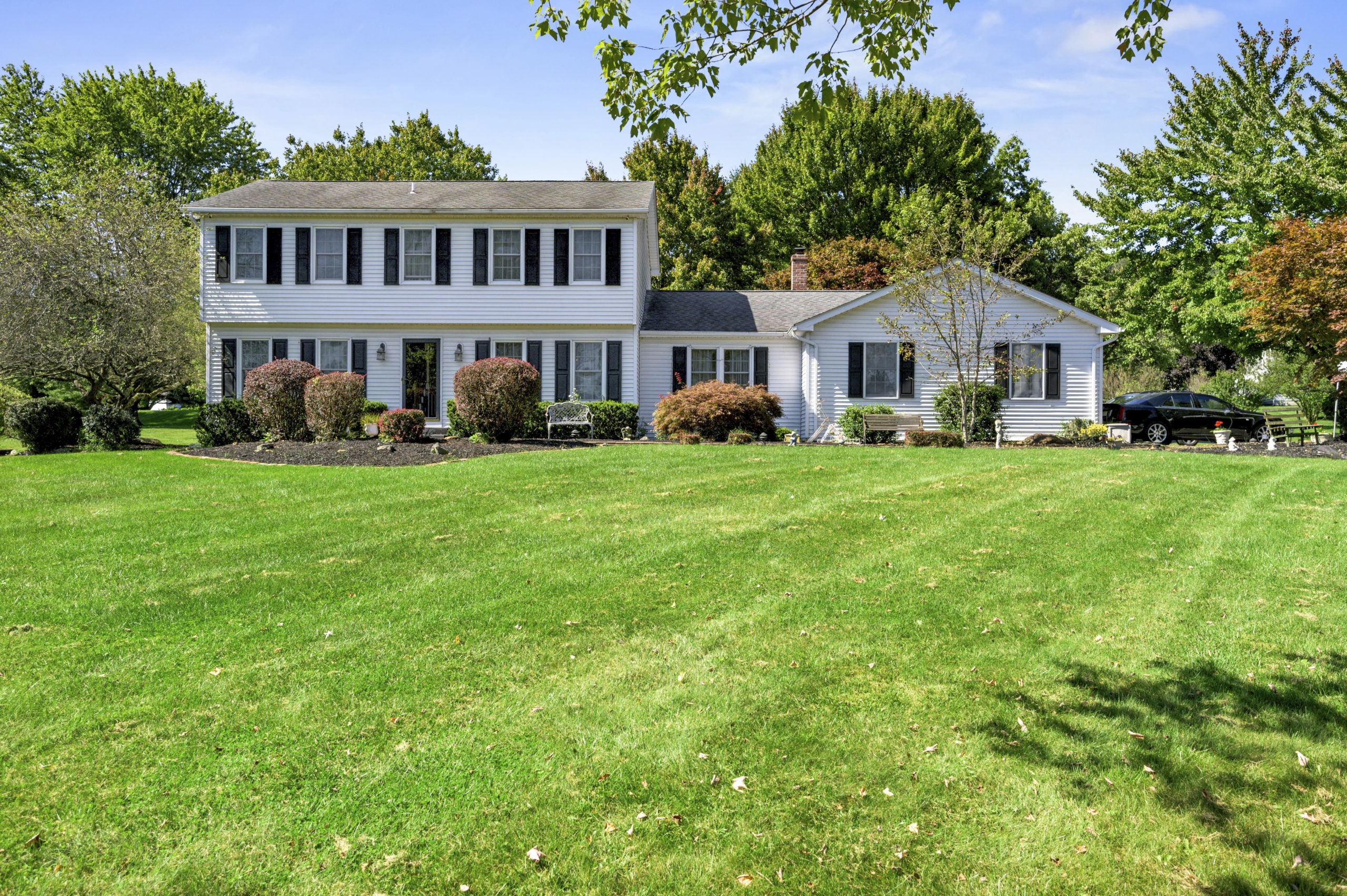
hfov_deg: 72.6
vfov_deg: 52.1
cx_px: 674
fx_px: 916
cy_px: 448
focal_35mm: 24
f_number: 6.3
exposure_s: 1/1600
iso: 500
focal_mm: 24.5
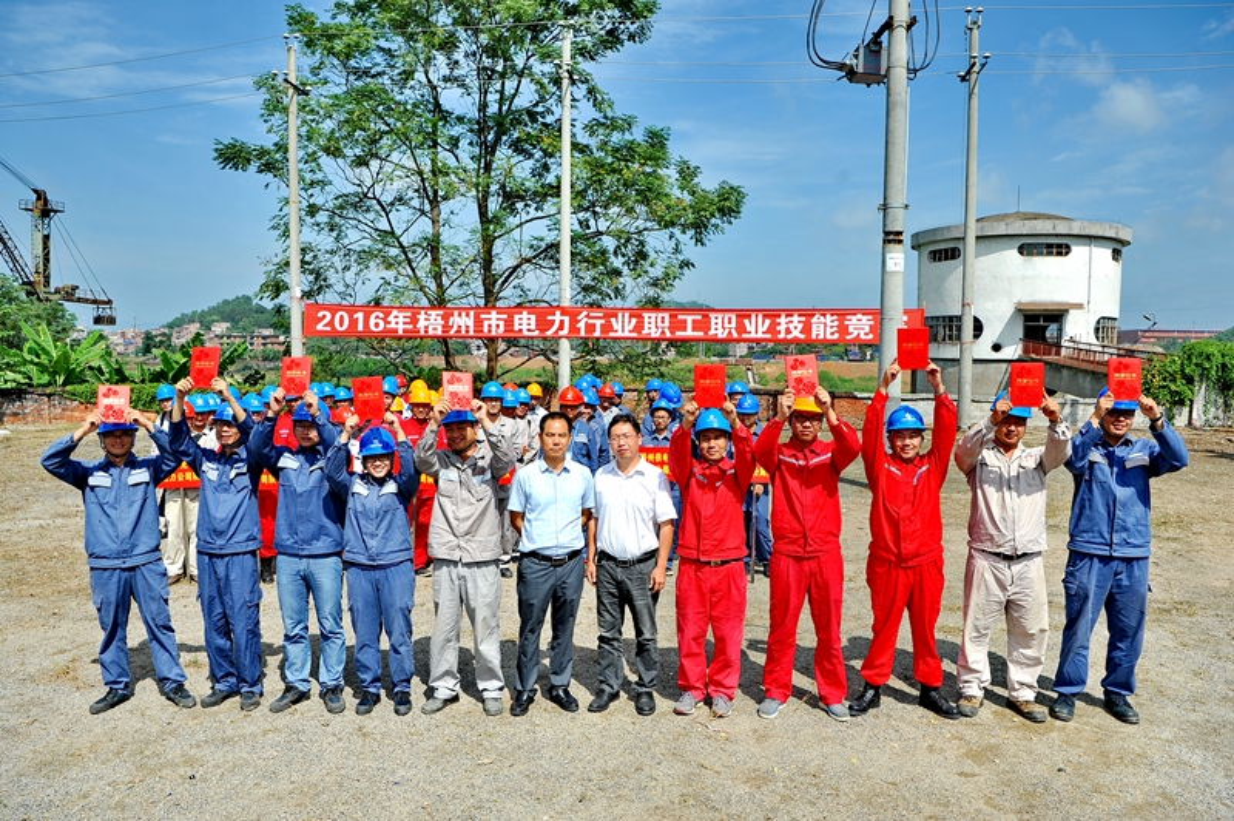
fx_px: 925
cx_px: 617
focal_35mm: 27
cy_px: 410
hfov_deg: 67.4
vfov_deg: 47.9
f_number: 7.1
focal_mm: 27
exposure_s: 1/800
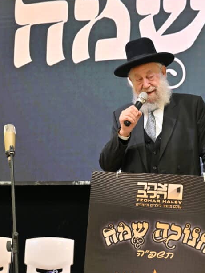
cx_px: 173
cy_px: 146
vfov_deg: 19.4
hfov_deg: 14.5
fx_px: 797
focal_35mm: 101
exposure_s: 1/160
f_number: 4
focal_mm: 63
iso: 640
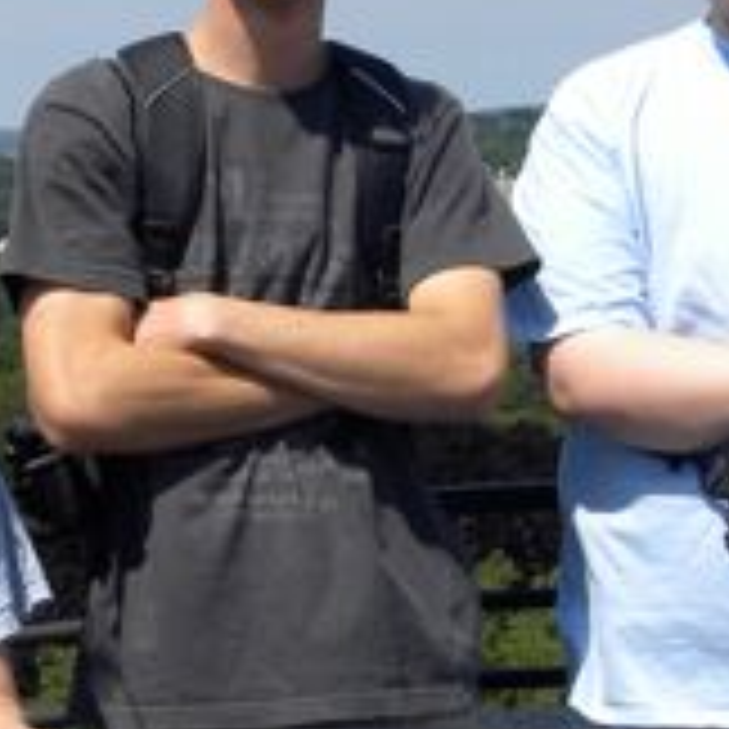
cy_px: 513
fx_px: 2740
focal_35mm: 115
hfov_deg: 15.1
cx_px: 194
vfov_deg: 15.1
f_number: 5
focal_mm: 5.9
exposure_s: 1/387
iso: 64
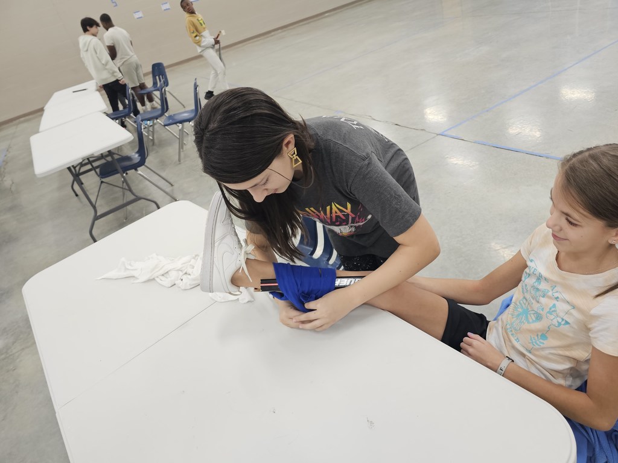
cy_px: 232
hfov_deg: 73.9
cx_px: 309
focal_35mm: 23
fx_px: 411
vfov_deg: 58.9
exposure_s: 1/120
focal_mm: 6.3
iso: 200
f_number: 1.7
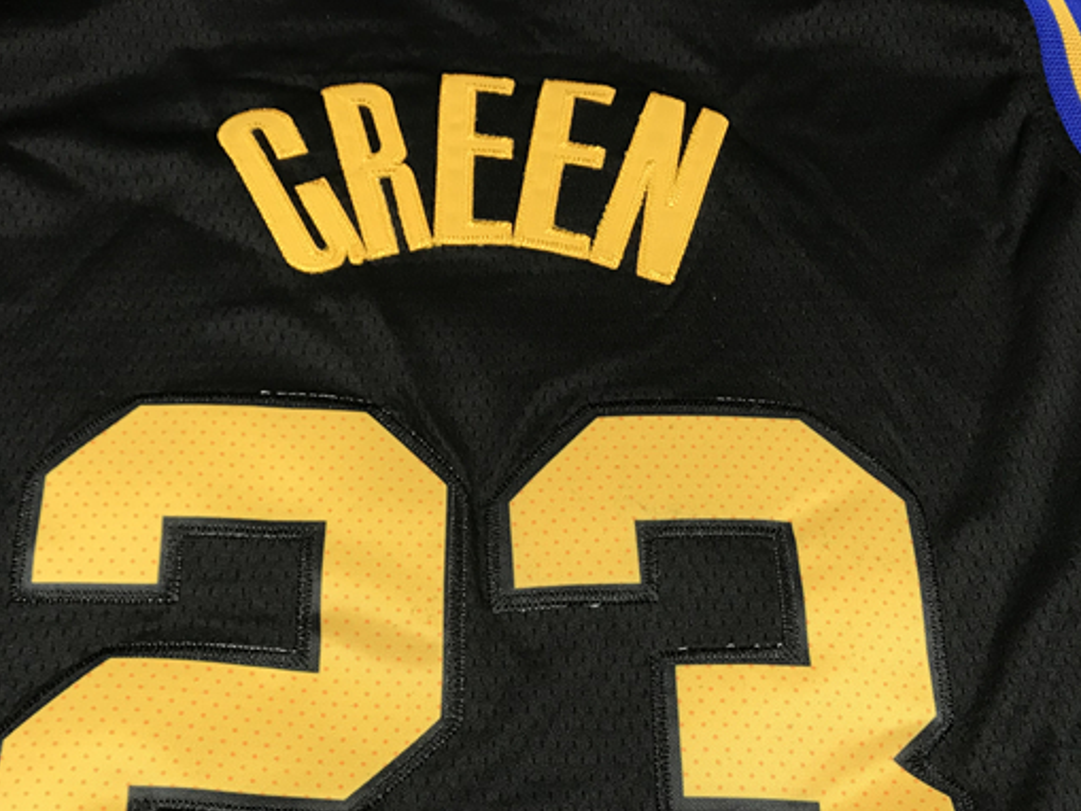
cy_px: 622
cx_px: 480
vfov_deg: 32.2
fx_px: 1374
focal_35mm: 44
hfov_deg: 42.9
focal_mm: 3.99
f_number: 1.8
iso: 32
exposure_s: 1/33
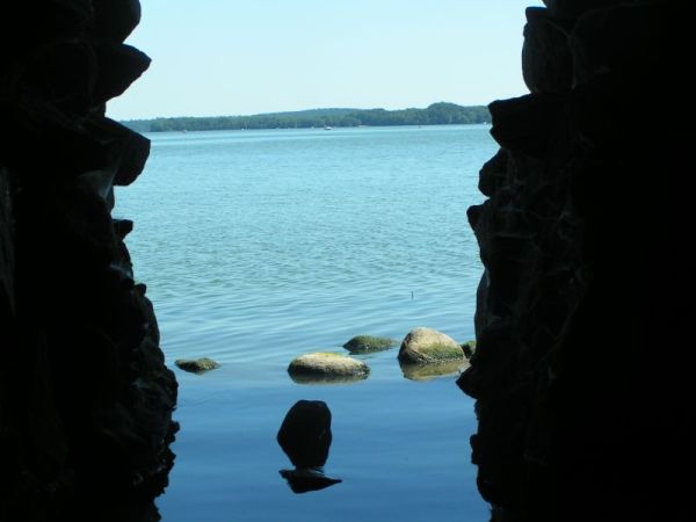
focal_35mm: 79
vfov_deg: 18.7
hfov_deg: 24.7
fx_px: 1588
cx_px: 348
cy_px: 261
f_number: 5
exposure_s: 1/320
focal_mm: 12.1
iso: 50
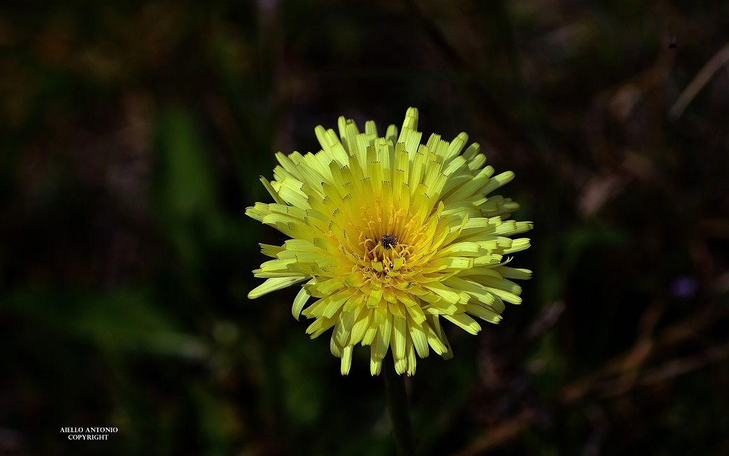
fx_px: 5296
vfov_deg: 4.9
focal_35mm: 267
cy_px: 243
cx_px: 375
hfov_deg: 7.9
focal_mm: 165
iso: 100
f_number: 7.1
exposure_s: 1/800
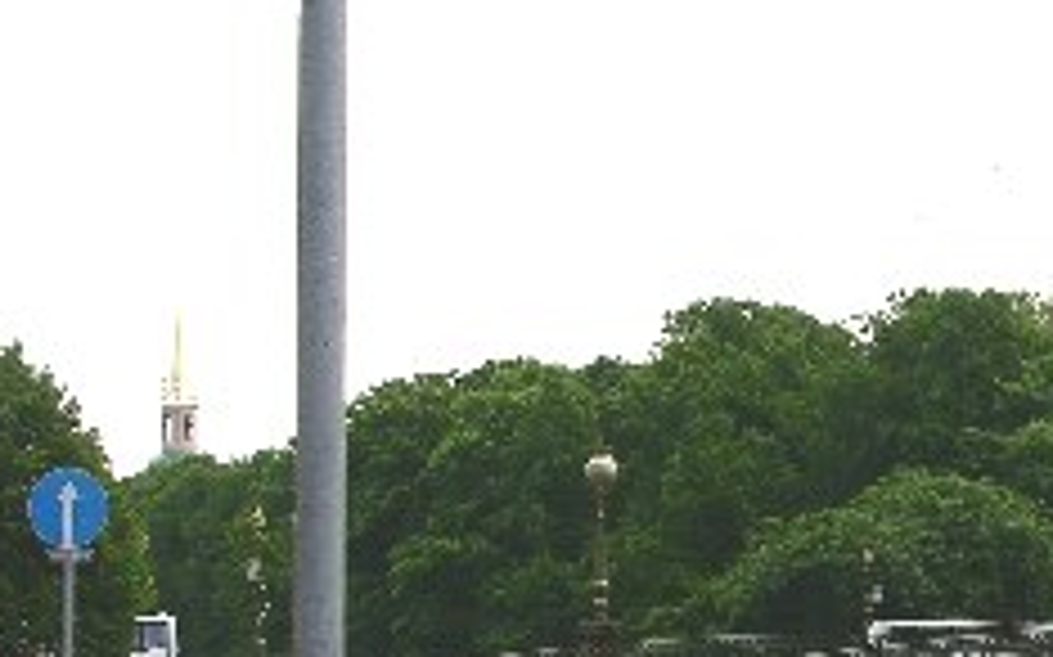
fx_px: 3815
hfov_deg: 15.4
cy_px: 720
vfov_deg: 9.7
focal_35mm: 133
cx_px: 1118
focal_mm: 12.7
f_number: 7.6
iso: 50
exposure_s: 1/104
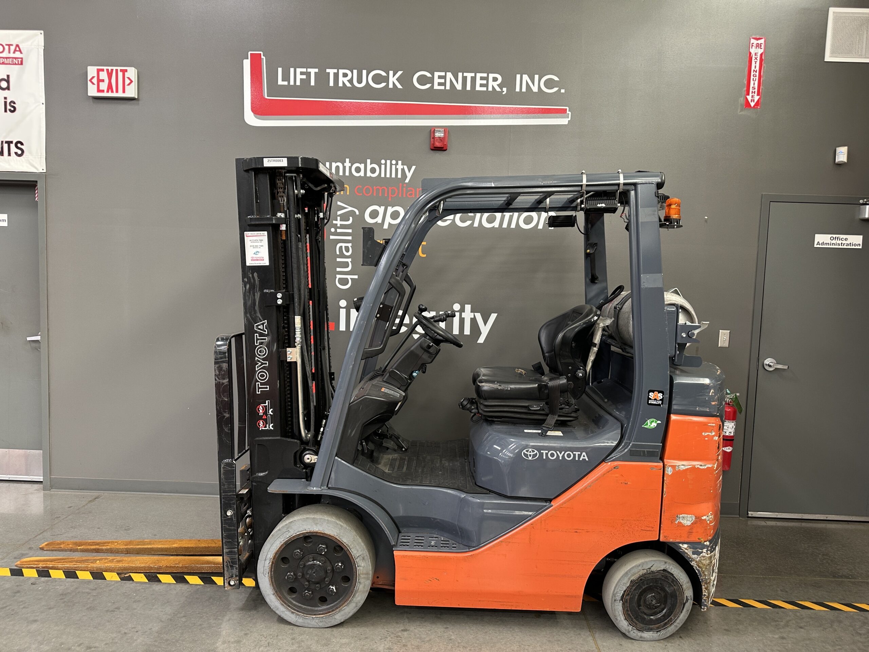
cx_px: 434
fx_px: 602
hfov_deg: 71.6
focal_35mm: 24
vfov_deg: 56.8
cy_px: 326
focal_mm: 6.86
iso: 160
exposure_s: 1/60
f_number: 1.78
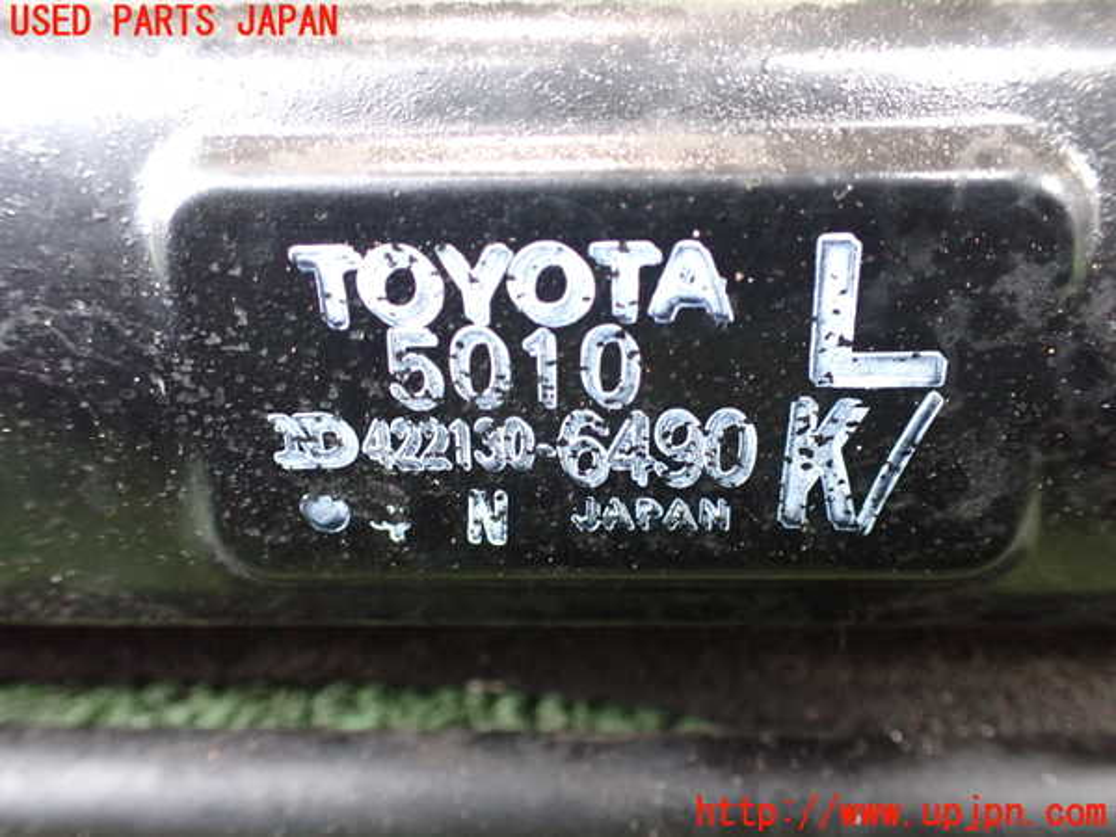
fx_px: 967
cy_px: 418
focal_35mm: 30
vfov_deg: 46.8
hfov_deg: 60.0
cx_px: 558
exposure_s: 1/30
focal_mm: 5.4
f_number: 2.3
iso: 1000
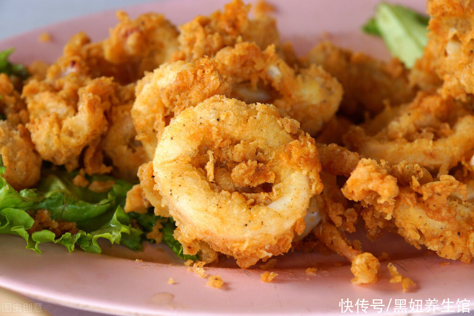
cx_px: 237
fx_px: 1580
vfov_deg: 11.4
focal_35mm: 120
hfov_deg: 17.1
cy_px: 158
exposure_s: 1/40
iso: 100
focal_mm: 80
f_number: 8
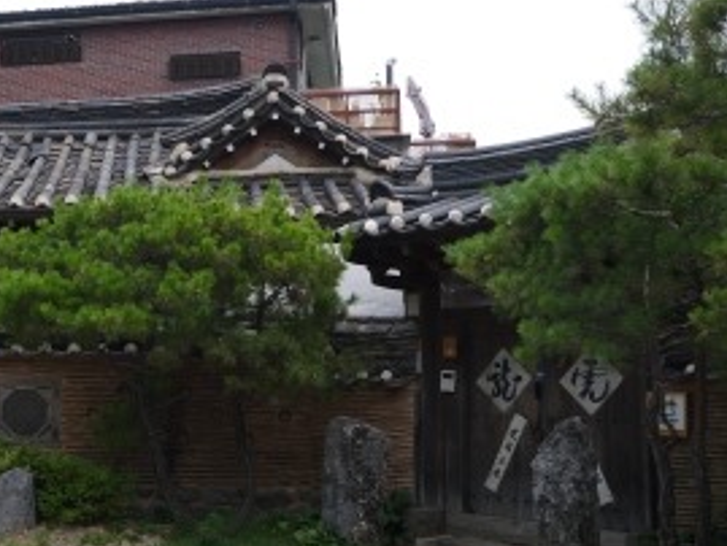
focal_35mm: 50
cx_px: 149
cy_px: 295
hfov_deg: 36.9
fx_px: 1051
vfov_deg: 29.1
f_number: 7.1
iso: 160
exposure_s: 1/320
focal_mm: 15
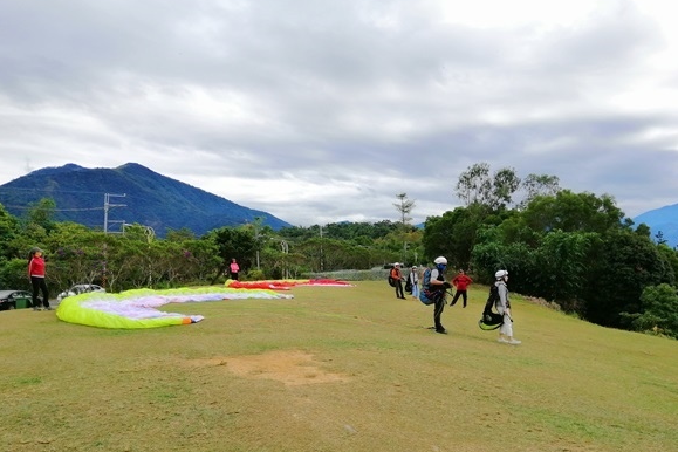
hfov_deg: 65.5
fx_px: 527
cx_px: 330
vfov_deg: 46.4
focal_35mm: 28
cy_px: 246
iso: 50
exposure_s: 1/679
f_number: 2.2
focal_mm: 3.81
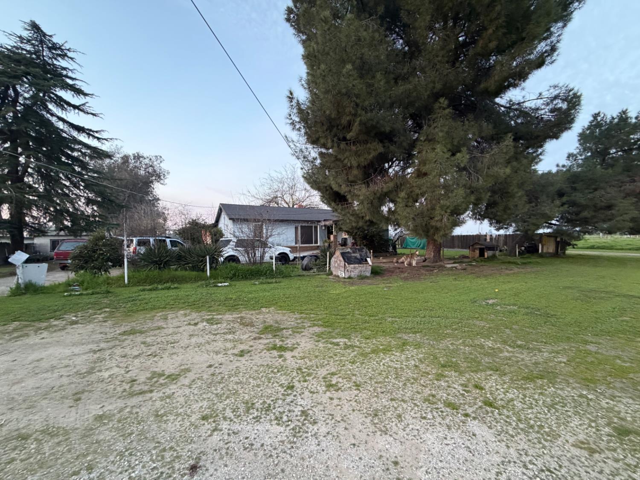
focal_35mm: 14
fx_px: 259
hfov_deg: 102.1
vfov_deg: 85.7
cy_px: 240
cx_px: 320
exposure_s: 1/75
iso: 320
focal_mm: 2.22
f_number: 2.2
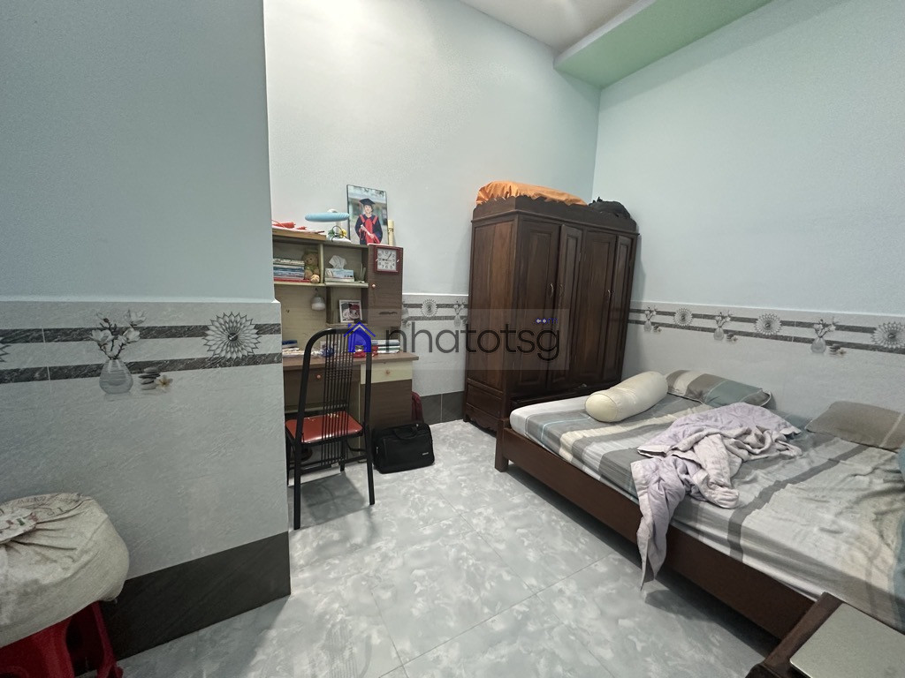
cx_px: 452
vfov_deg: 85.7
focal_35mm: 14
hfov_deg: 102.1
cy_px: 339
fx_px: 366
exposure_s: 1/50
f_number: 2.2
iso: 320
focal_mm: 2.22
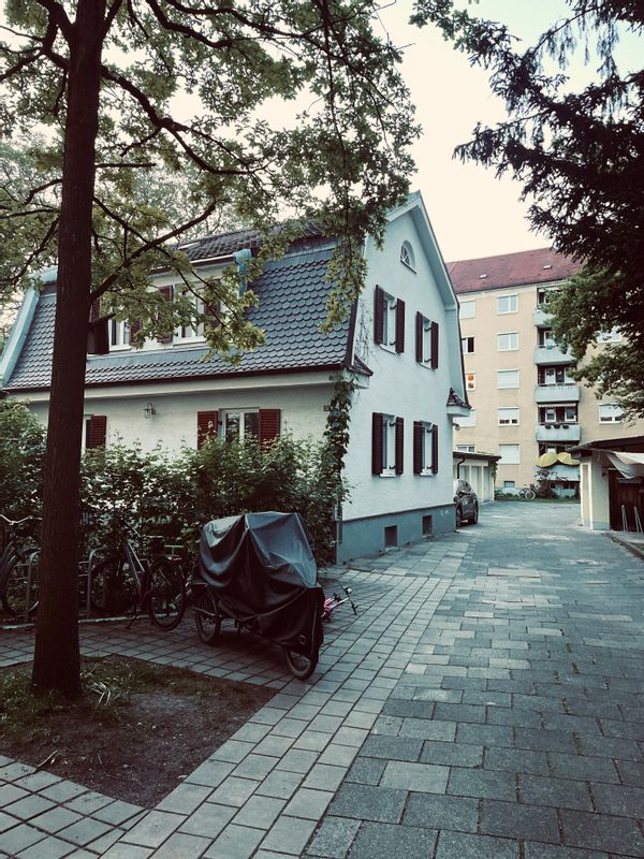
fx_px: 645
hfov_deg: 53.1
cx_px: 322
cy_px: 430
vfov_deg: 67.3
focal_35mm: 26
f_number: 1.6
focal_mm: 4.2
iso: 400
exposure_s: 1/60
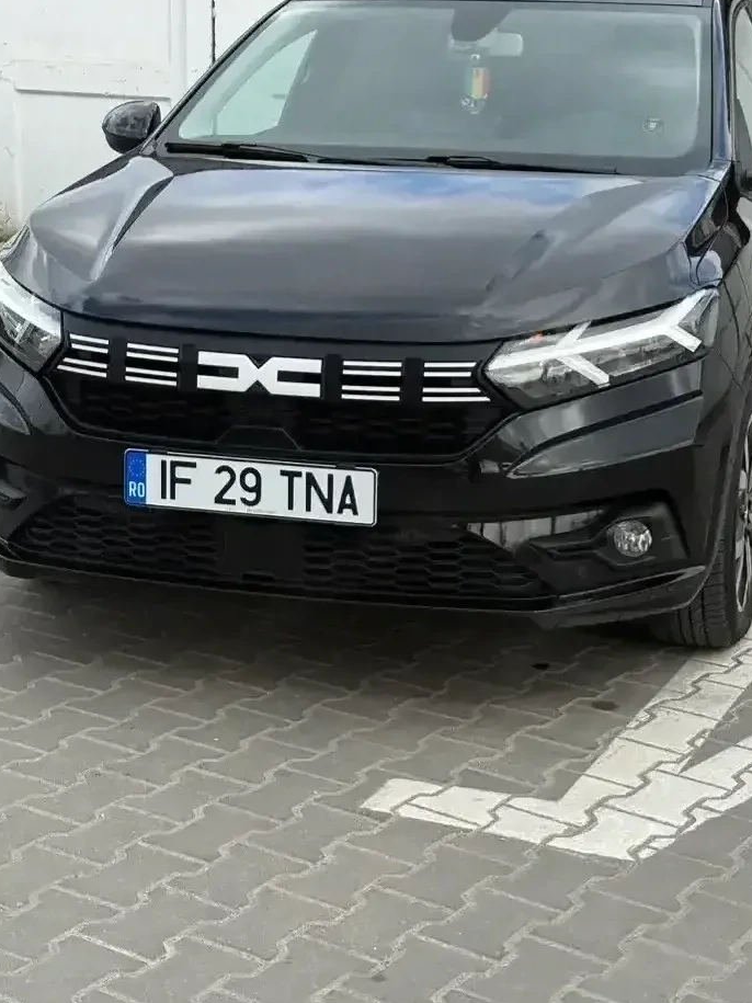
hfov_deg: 21.0
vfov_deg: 27.6
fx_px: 2028
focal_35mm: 70
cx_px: 402
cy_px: 342
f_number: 1.78
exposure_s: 1/1838
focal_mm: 6.76
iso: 64
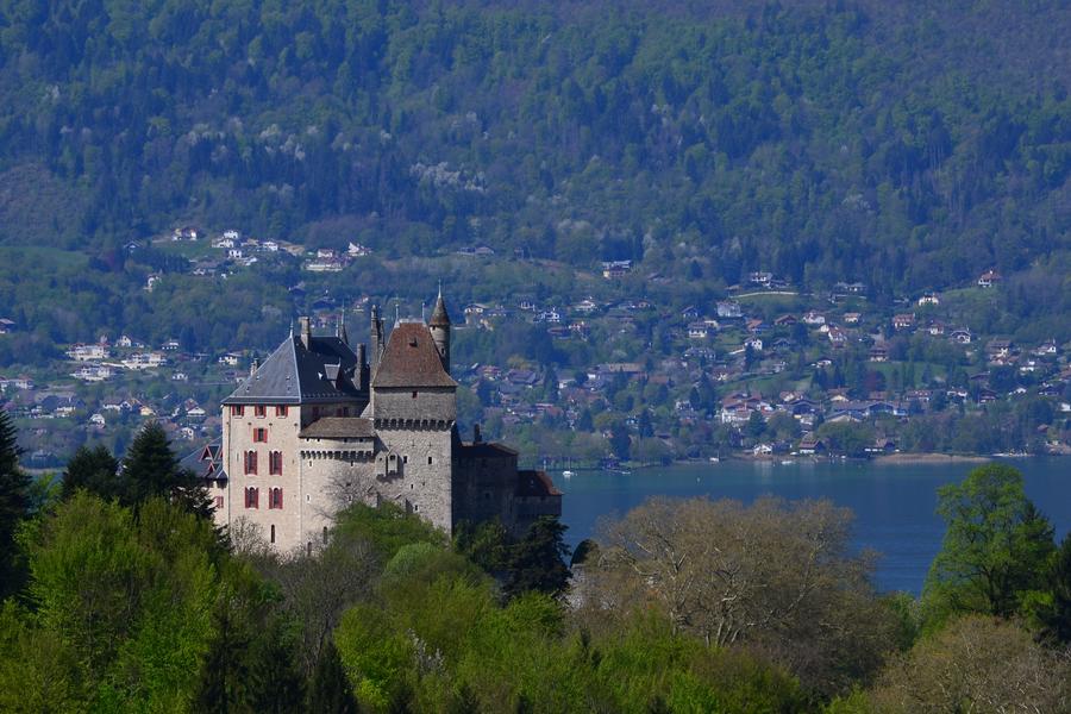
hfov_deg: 6.9
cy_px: 357
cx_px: 536
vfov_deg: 4.6
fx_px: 8924
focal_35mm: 300
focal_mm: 200
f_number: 14
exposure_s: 1/160
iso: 100
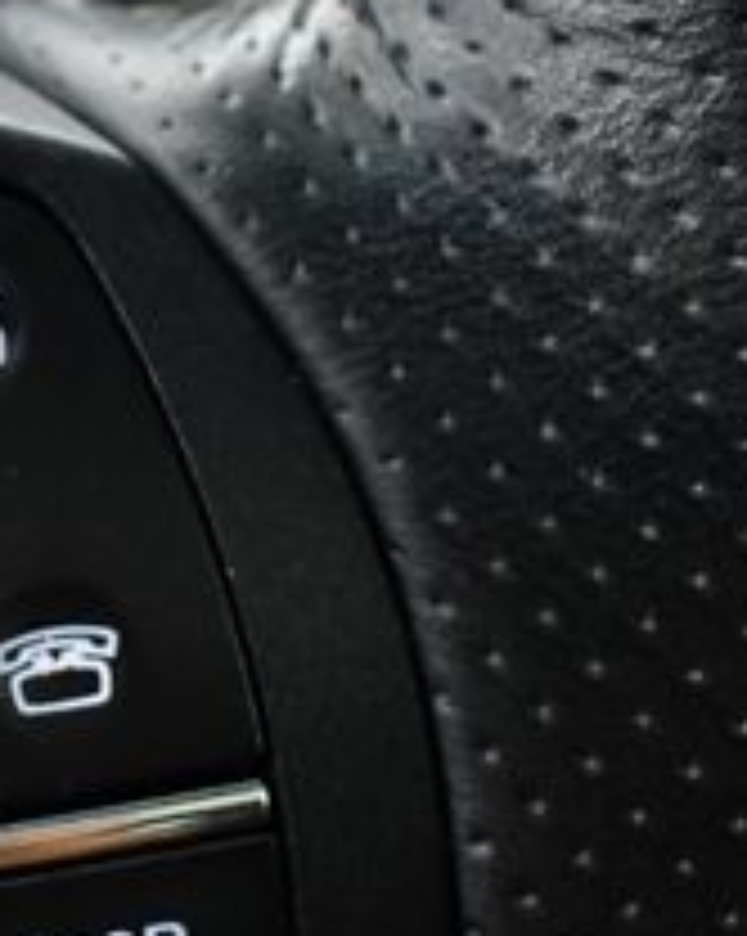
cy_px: 482
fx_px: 2878
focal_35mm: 104
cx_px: -234
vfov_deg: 18.5
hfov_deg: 14.2
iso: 3200
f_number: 3.5
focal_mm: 18
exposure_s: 1/80
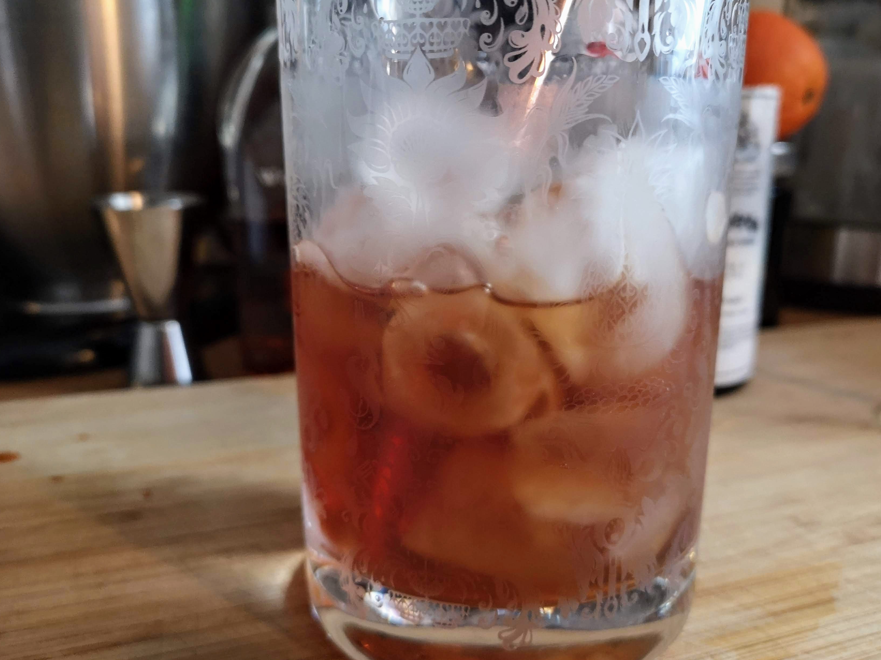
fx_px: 763
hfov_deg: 59.8
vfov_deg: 46.8
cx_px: 486
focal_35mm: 30
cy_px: 339
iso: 400
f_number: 1.8
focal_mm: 5.58
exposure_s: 1/25
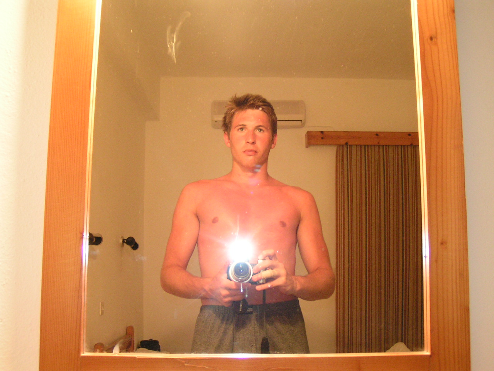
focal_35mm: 38
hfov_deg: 49.0
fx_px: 542
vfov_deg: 37.7
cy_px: 186
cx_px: 247
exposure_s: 1/5
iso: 200
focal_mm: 5.8
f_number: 2.8
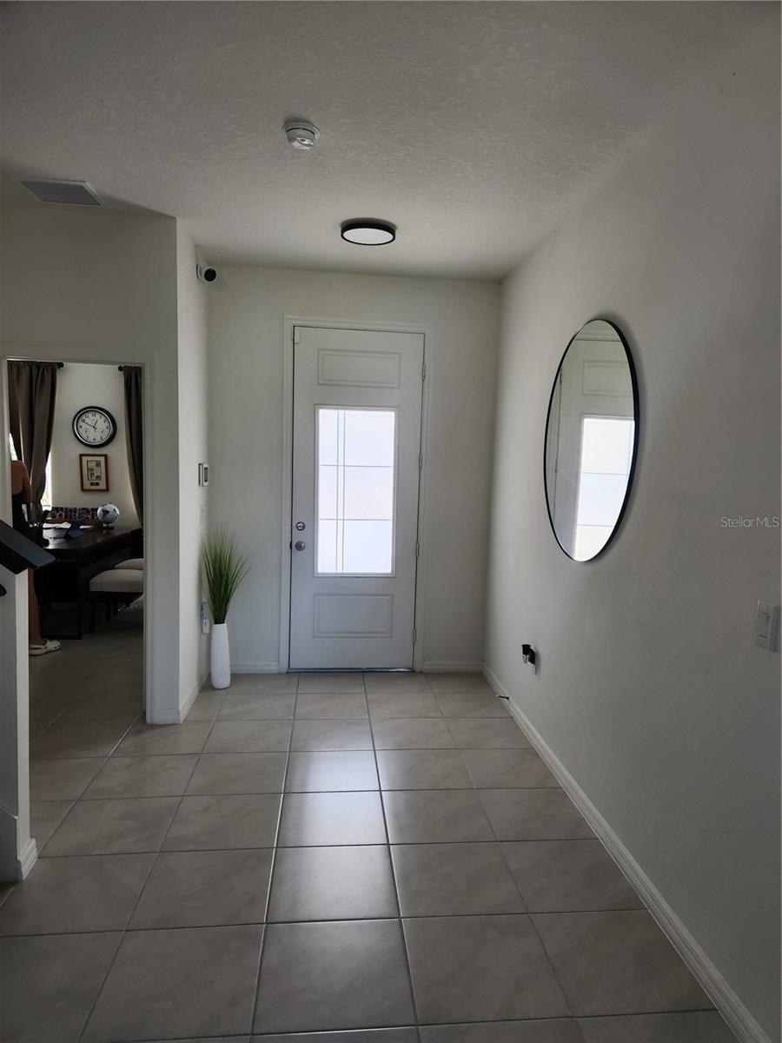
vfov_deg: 73.9
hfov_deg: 58.9
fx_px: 693
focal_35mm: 23
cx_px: 391
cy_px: 522
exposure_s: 1/180
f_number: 1.8
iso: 100
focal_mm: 5.4
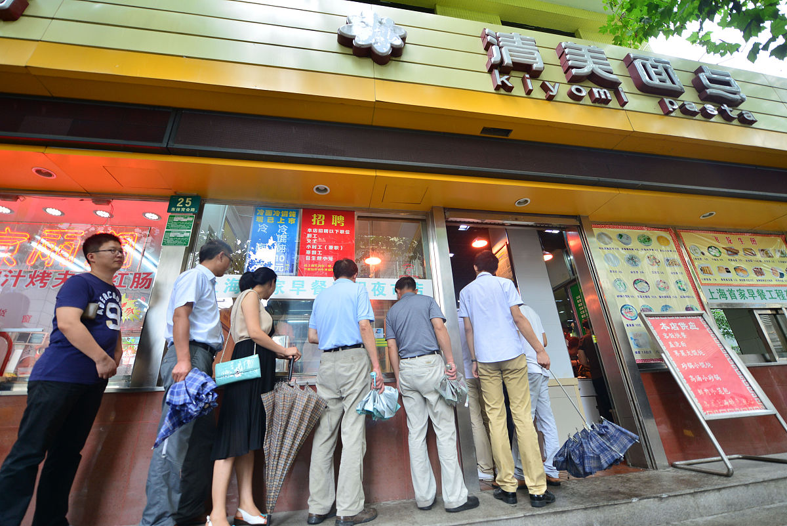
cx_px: 394
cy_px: 263
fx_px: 350
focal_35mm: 16
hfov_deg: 96.7
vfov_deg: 73.8
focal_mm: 16
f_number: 2.8
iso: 400
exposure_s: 1/200
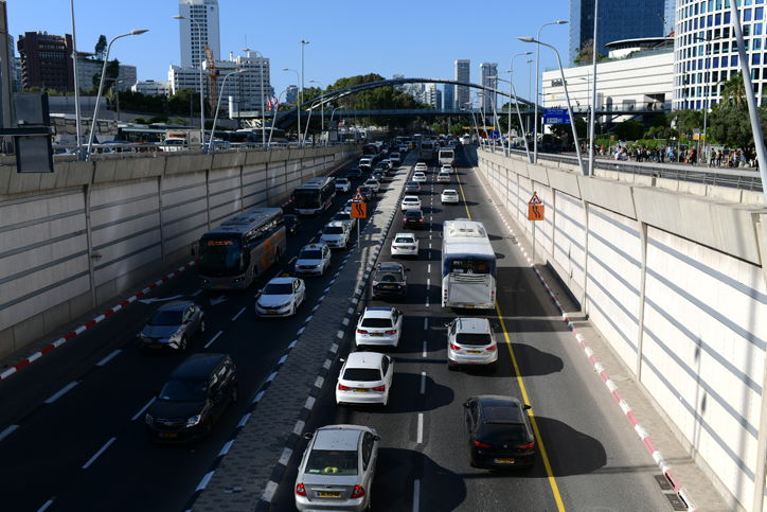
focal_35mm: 35
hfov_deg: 54.4
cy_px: 256
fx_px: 746
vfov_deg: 37.9
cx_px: 384
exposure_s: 1/250
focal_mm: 35
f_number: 5.6
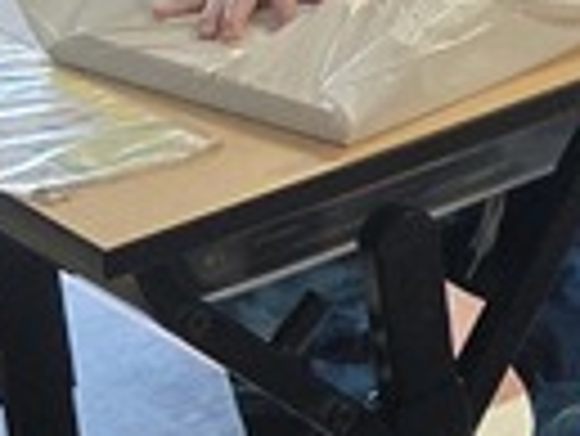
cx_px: 1592
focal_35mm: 183
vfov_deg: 7.9
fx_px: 3069
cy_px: -297
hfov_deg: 9.2
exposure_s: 1/120
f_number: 1.8
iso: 250
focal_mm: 5.4
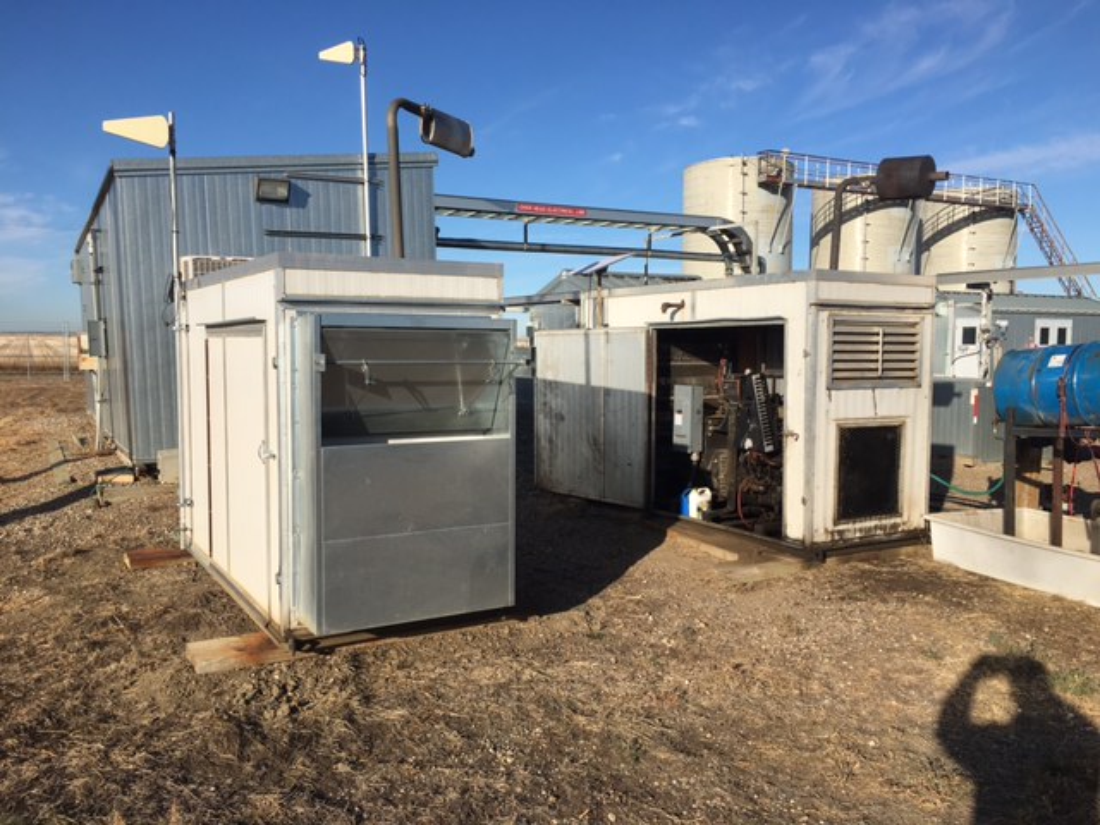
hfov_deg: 61.7
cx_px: 550
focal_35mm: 29
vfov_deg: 48.2
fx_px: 922
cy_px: 412
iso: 25
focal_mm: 4.15
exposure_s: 1/2198
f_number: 2.2
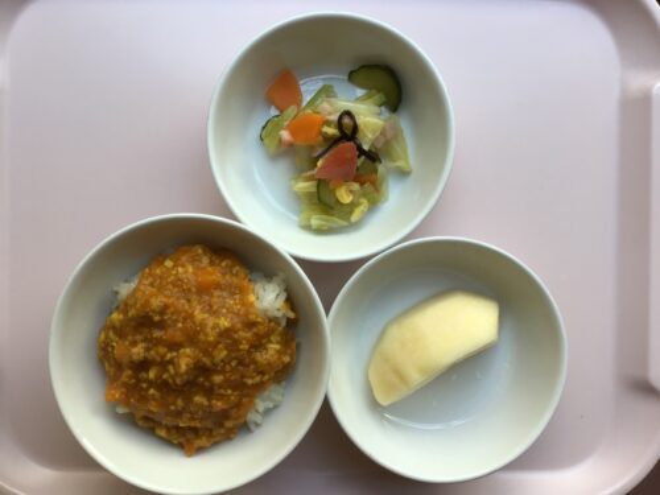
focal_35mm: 31
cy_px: 248
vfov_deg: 45.4
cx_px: 330
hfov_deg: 58.4
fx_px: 591
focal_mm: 3.3
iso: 25
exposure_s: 1/60
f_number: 2.4
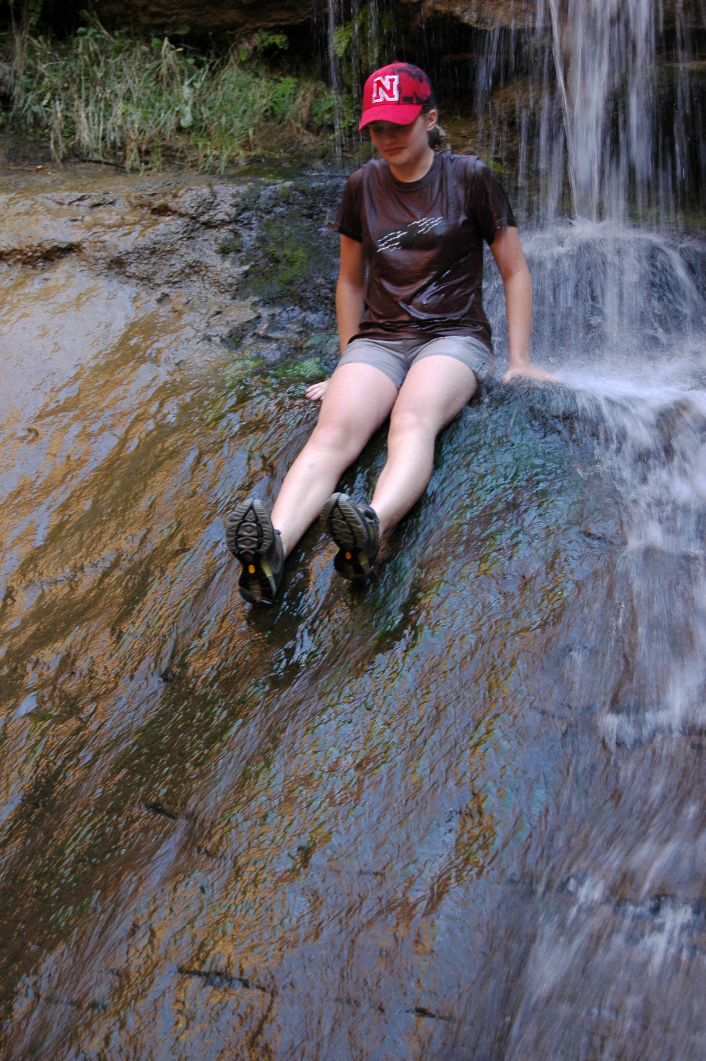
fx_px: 2122
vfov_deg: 28.1
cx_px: 353
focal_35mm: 72
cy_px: 530
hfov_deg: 18.9
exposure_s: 1/25
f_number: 5.6
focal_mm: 48
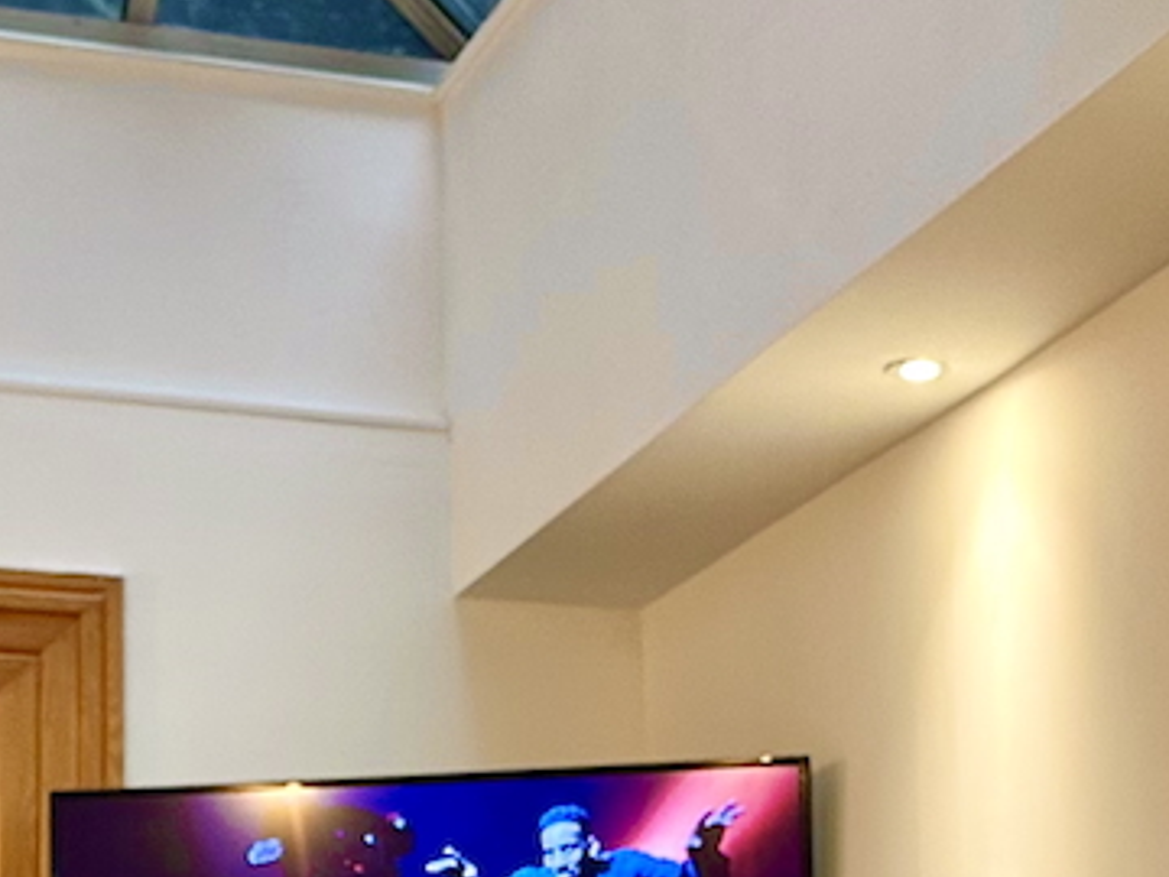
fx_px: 3377
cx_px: 520
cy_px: 1018
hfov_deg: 19.6
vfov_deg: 14.4
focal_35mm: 100
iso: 200
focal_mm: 6.86
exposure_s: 1/100
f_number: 1.78
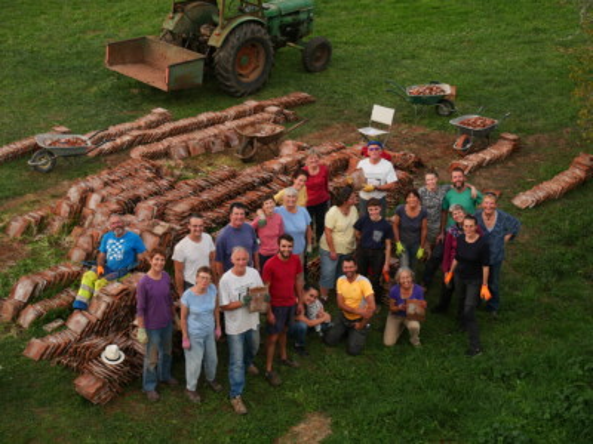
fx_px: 1096
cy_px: 222
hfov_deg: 30.3
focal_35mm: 64
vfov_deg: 22.9
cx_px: 296
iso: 200
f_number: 7.1
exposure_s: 1/200
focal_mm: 32
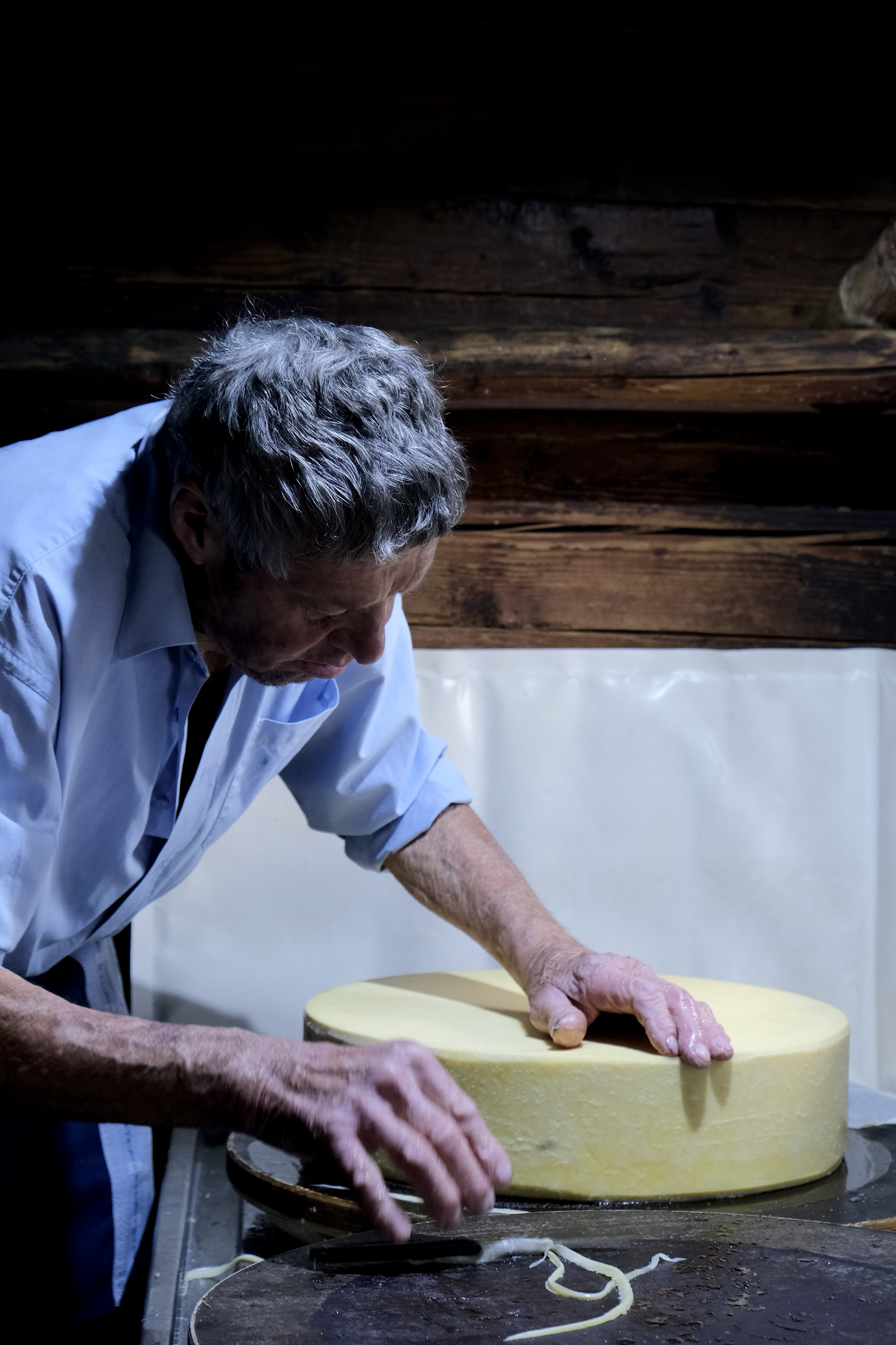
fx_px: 3098
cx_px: 448
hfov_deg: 16.5
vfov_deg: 24.5
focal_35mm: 83
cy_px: 672
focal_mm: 55
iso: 1600
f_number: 5.6
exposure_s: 1/125
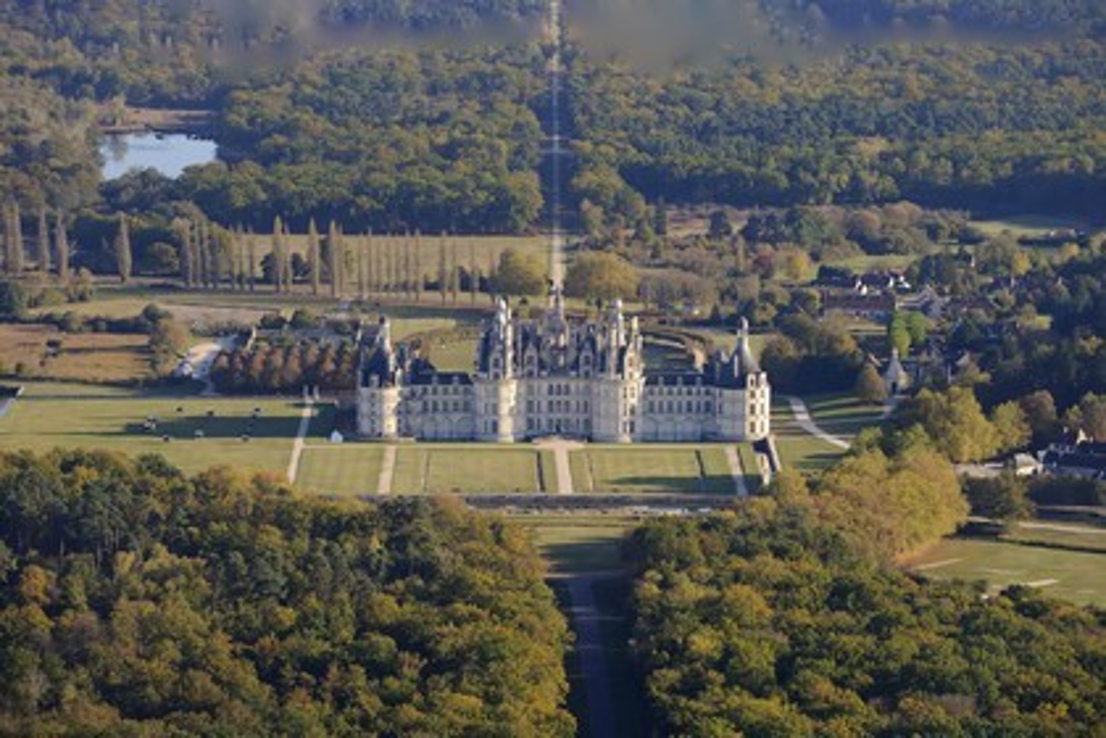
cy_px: 369
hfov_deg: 10.3
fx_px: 6144
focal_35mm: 200
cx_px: 553
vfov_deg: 6.9
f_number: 6.3
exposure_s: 1/800
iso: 400
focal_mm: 200
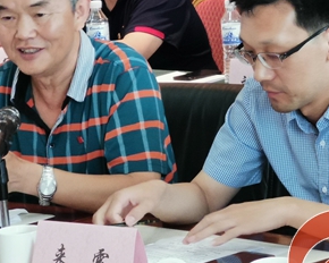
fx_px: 2025
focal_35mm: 208
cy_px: 71
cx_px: 265
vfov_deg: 7.4
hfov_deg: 9.3
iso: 400
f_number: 2.4
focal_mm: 7.48
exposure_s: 1/33.3
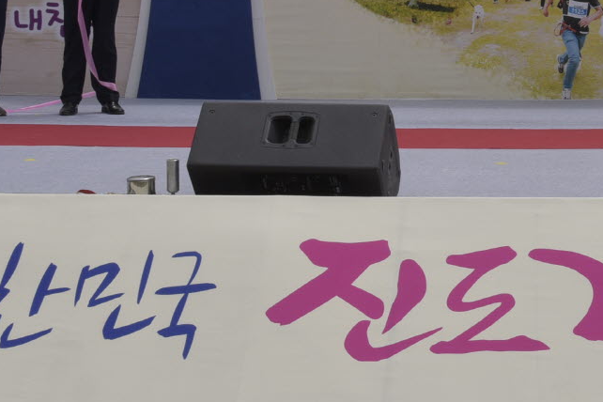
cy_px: -126
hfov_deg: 23.1
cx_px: 529
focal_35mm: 86
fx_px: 1440
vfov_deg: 15.1
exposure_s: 1/200
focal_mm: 24
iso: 100
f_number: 14
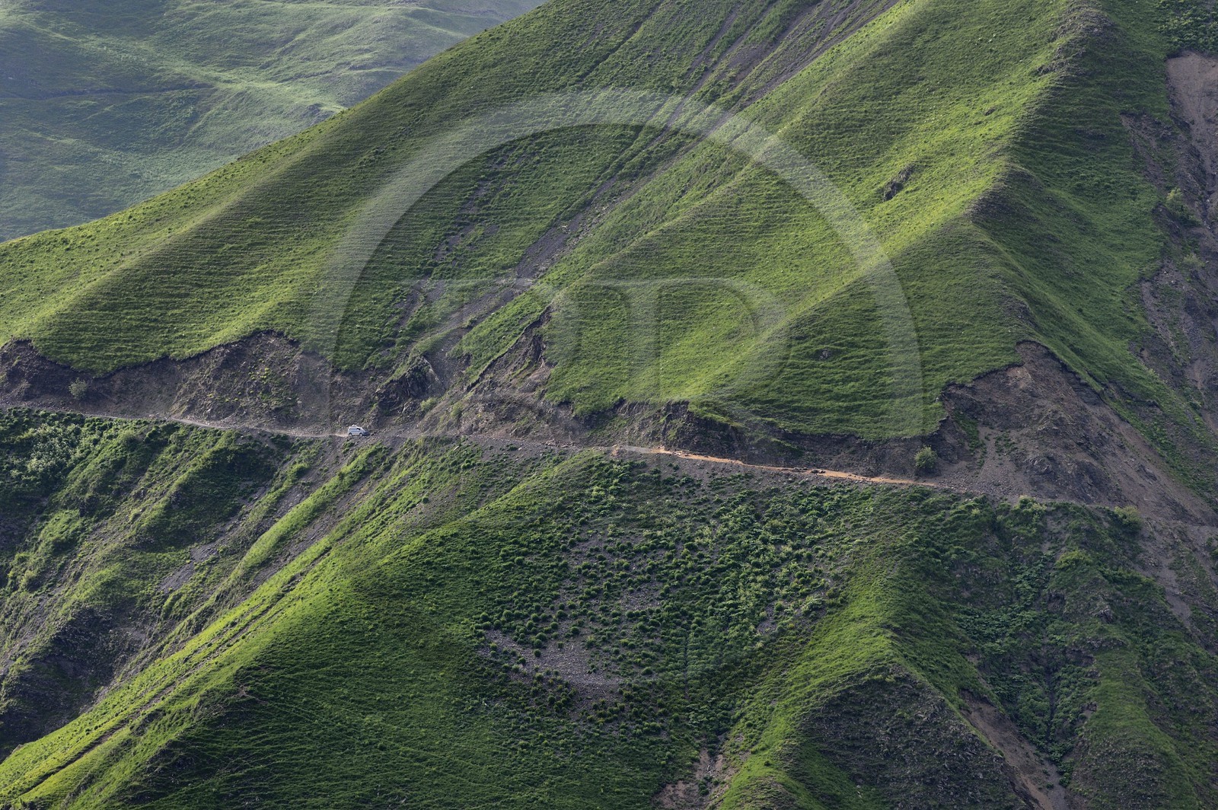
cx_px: 609
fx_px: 6761
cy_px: 405
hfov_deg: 10.3
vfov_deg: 6.9
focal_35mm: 200
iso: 800
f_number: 9
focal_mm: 200
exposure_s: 1/1000
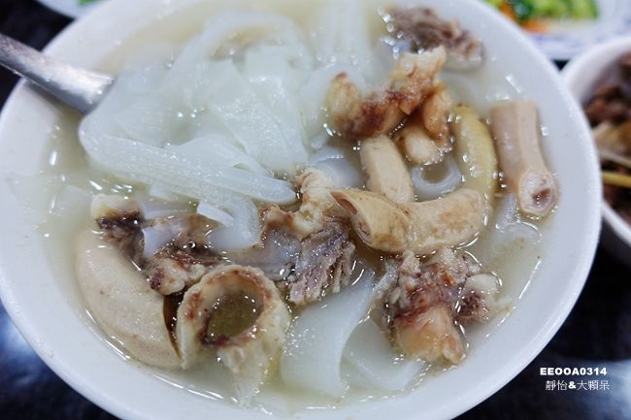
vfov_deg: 53.1
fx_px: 421
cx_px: 316
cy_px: 210
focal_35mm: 24
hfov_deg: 73.8
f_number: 1.8
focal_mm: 8.8
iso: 200
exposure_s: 1/30
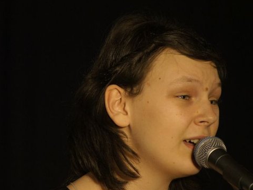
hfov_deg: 3.4
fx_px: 4306
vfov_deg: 2.5
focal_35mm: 589
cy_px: 105
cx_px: 128
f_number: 5.6
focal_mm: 300
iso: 1600
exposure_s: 1/125
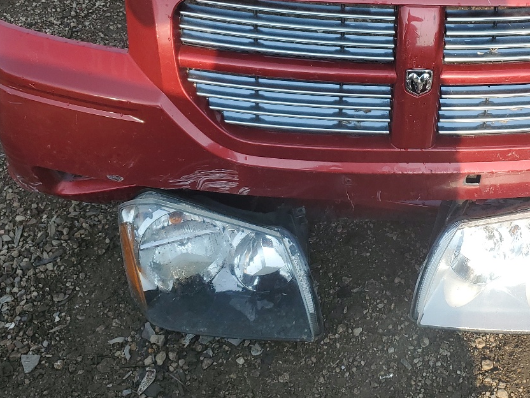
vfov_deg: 28.7
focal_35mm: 50
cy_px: 107
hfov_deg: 37.4
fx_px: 766
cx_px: 385
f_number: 1.5
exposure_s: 1/1429
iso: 50
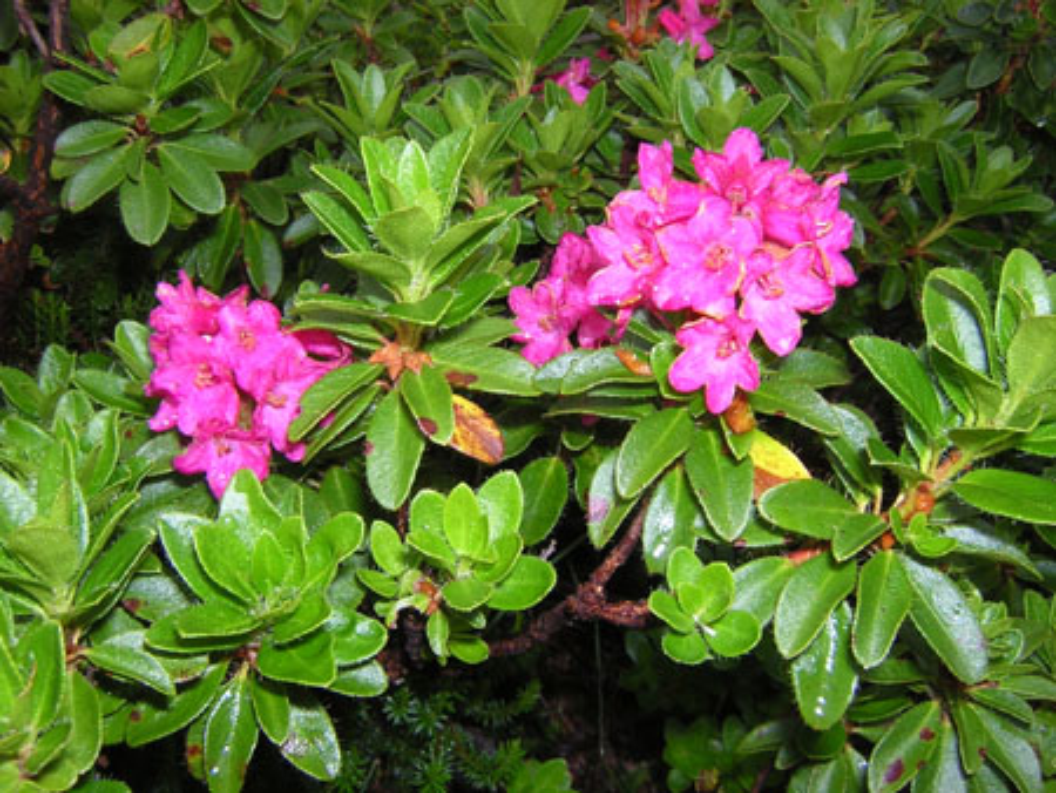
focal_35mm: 36
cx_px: 528
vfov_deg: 39.7
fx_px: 1099
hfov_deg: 51.3
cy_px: 396
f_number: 5.2
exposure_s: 1/60.1
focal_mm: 4.7
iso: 100
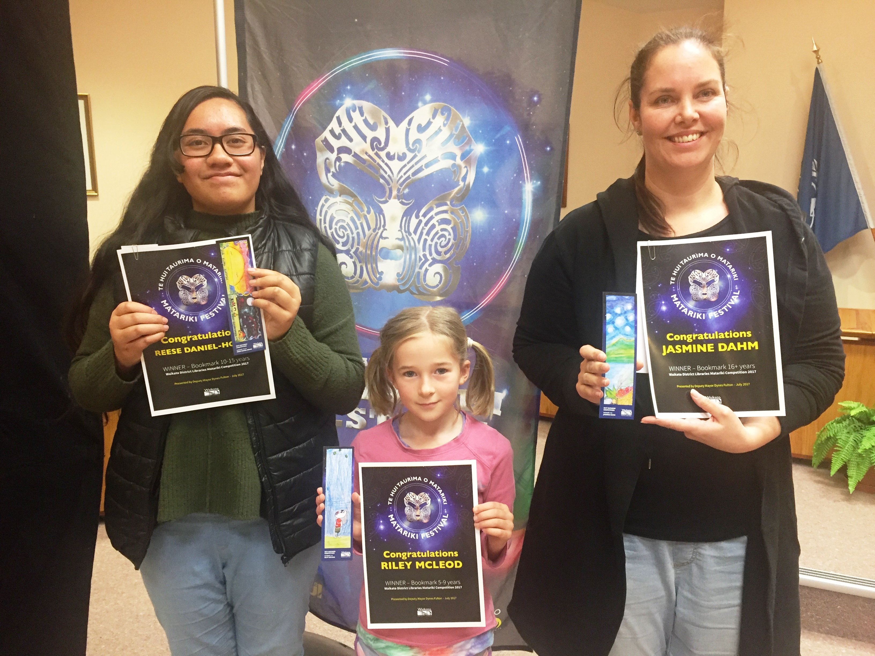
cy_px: 328
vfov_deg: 48.2
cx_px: 438
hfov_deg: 61.7
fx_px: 733
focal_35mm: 29
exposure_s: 1/33
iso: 200
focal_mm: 4.15
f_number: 2.2
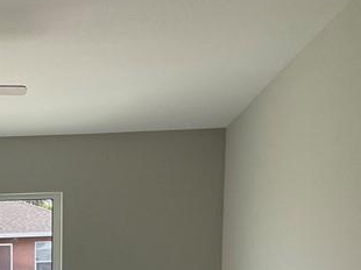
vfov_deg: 15.9
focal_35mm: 86
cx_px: -95
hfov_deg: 20.9
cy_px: 393
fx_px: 896
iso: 32
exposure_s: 1/567
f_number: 1.6
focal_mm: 5.1
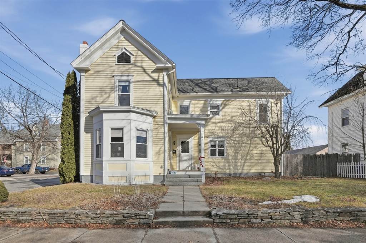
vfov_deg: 71.9
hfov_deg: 95.1
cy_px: 122
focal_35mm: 16
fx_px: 168
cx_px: 183
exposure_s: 1/4000
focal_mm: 11
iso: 400
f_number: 7.1
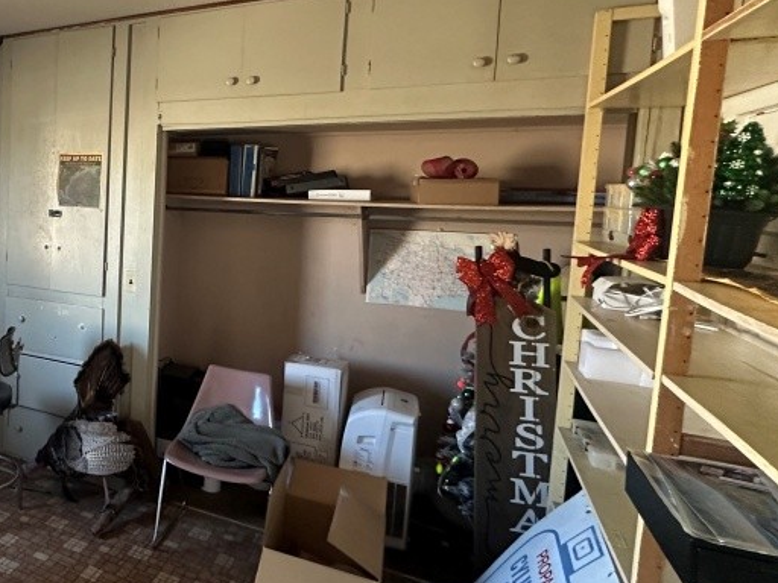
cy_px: 237
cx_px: 21
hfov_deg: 52.2
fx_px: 629
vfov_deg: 49.5
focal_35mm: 28
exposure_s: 1/60
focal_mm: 2.22
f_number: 2.2
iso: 320
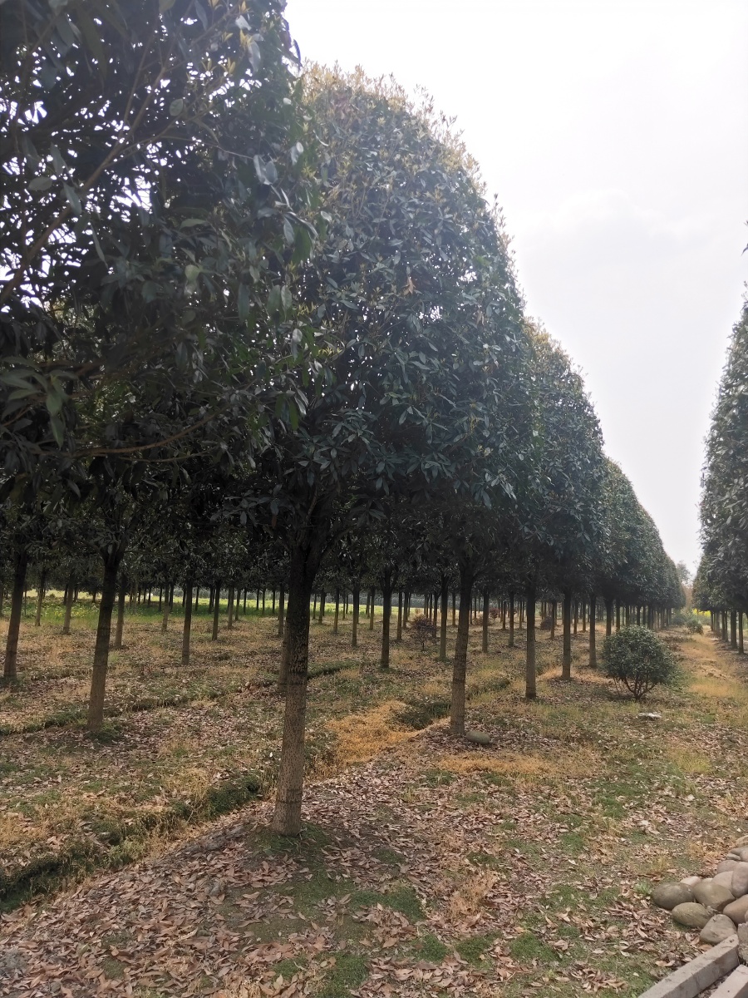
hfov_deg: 58.9
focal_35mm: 23
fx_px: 663
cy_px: 499
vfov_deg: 73.9
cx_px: 374
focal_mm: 3.97
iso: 99
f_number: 1.7
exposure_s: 1/295
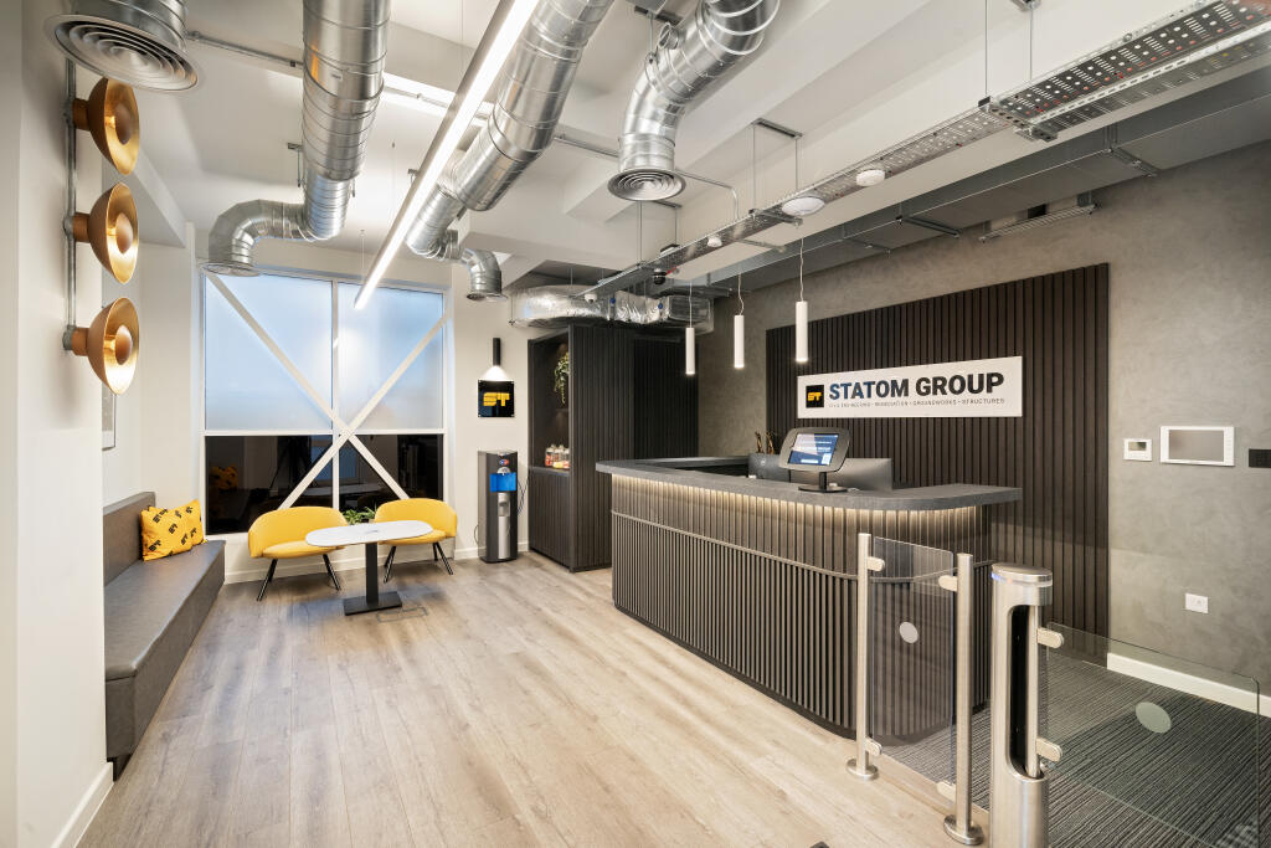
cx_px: 636
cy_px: 424
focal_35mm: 15
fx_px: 530
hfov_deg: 100.4
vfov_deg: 77.3
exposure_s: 1/10
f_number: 9
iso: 800
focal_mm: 15
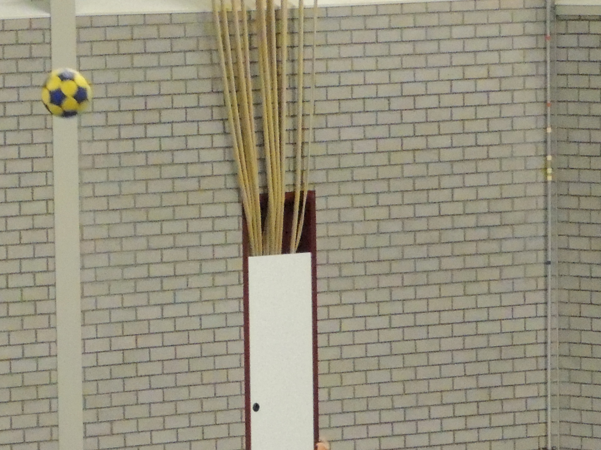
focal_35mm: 373
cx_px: 30
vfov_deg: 4.0
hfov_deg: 5.3
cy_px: 474
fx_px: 6476
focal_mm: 27.6
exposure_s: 1/200
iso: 3200
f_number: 4.4
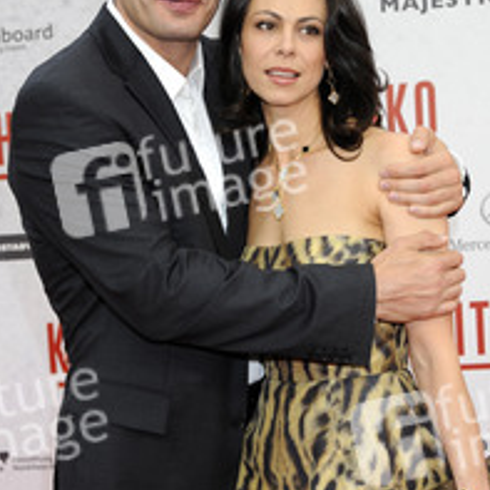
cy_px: 303
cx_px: 251
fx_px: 1217
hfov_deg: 22.8
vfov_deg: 22.7
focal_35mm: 76
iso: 500
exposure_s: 1/160
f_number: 5
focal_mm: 44
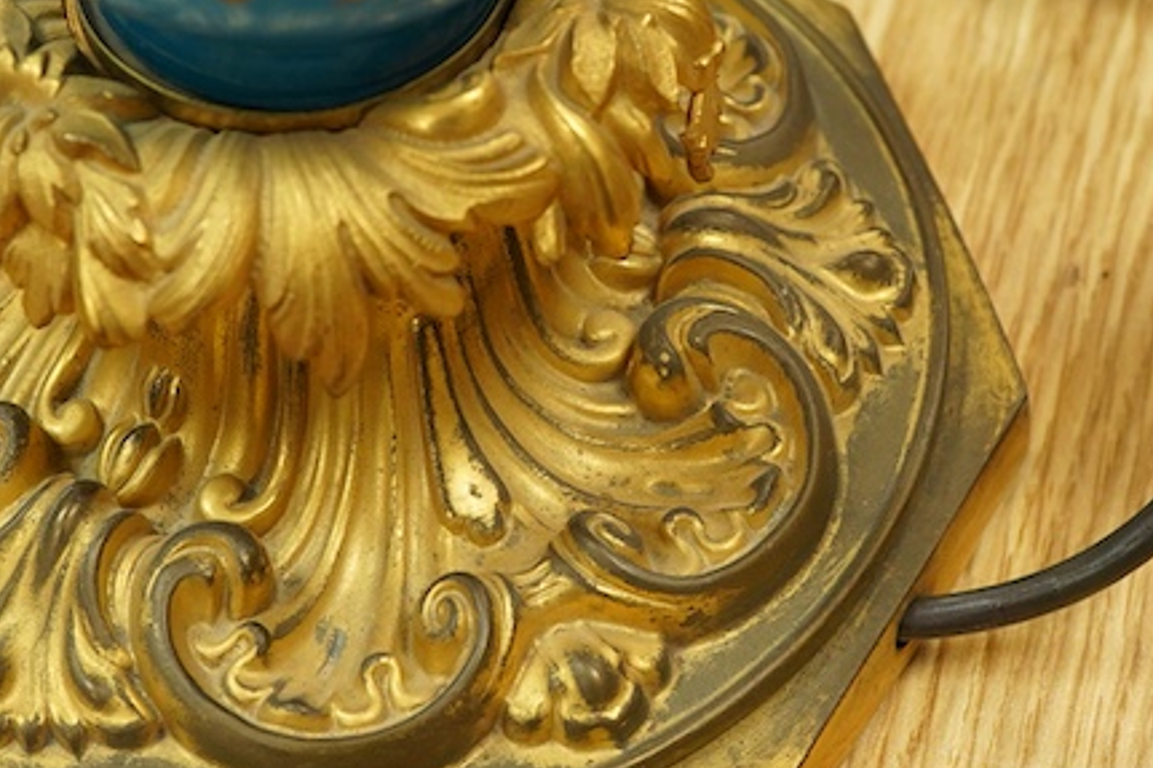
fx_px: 3009
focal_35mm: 94
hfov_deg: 21.7
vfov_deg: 14.5
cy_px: 302
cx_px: 447
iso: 1250
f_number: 7.1
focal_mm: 30
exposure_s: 1/125
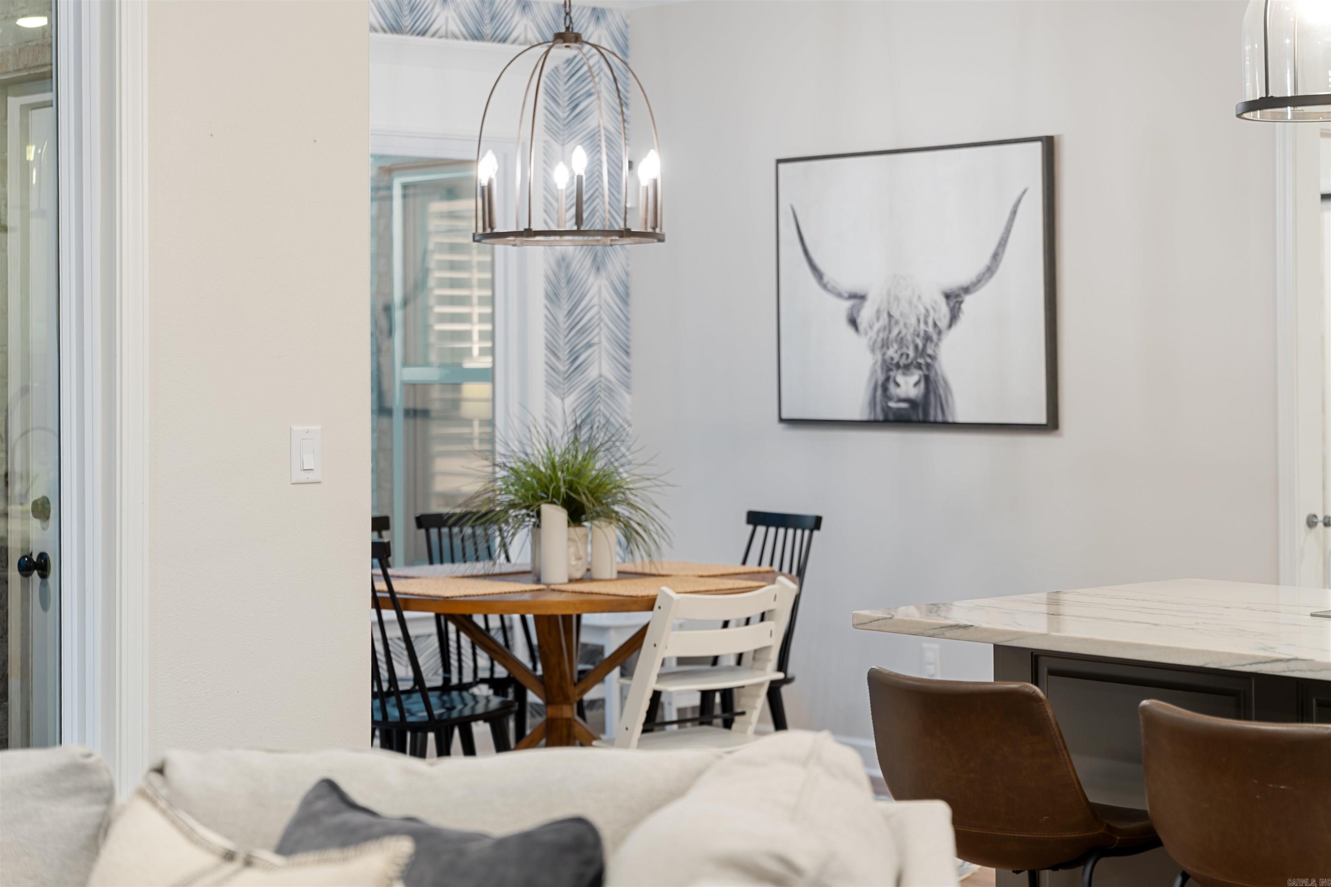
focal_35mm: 70
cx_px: 666
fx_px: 2588
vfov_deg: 19.5
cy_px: 444
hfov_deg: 28.8
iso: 100
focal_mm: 70
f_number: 2.8
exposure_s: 1/4
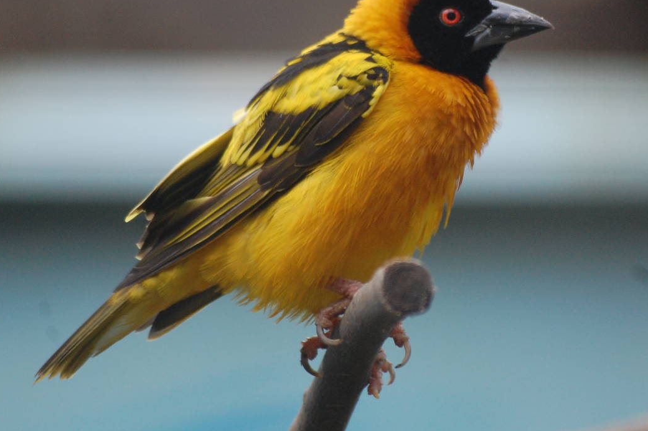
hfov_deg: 4.5
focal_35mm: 461
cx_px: 392
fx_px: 8290
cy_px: 126
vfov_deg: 3.0
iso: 800
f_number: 5.6
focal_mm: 200
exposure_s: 1/200
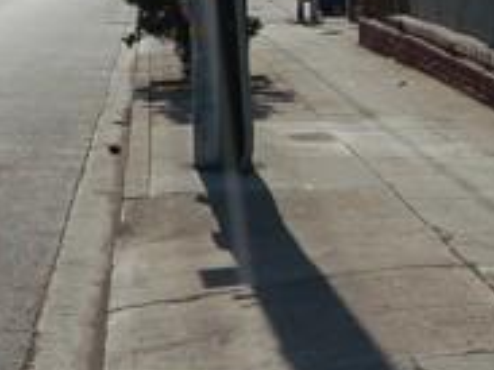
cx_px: -51
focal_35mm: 111
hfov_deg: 17.2
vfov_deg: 13.1
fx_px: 1583
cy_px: -27
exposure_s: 1/500
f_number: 11
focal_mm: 22
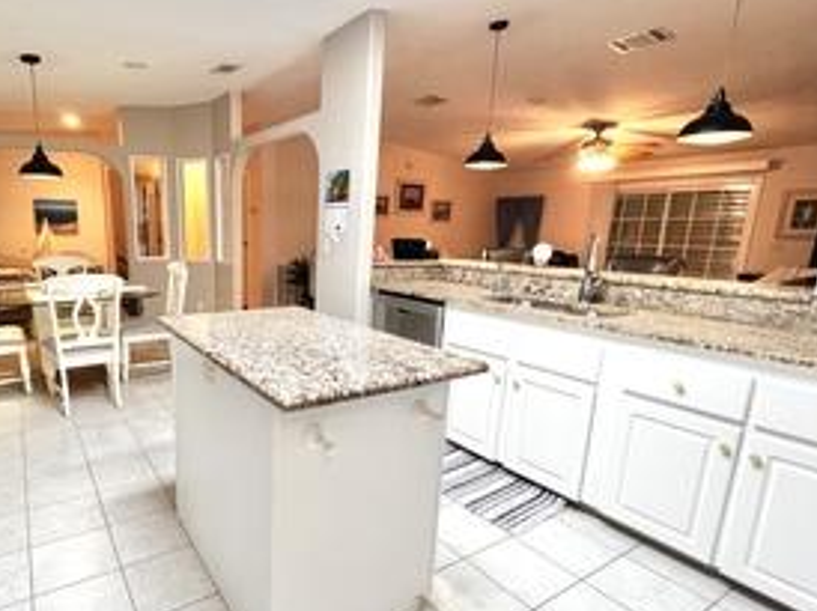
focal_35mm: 19
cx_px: 295
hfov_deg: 82.7
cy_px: 331
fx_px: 448
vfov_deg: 68.5
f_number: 1.8
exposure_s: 1/60
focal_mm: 1.57
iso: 160
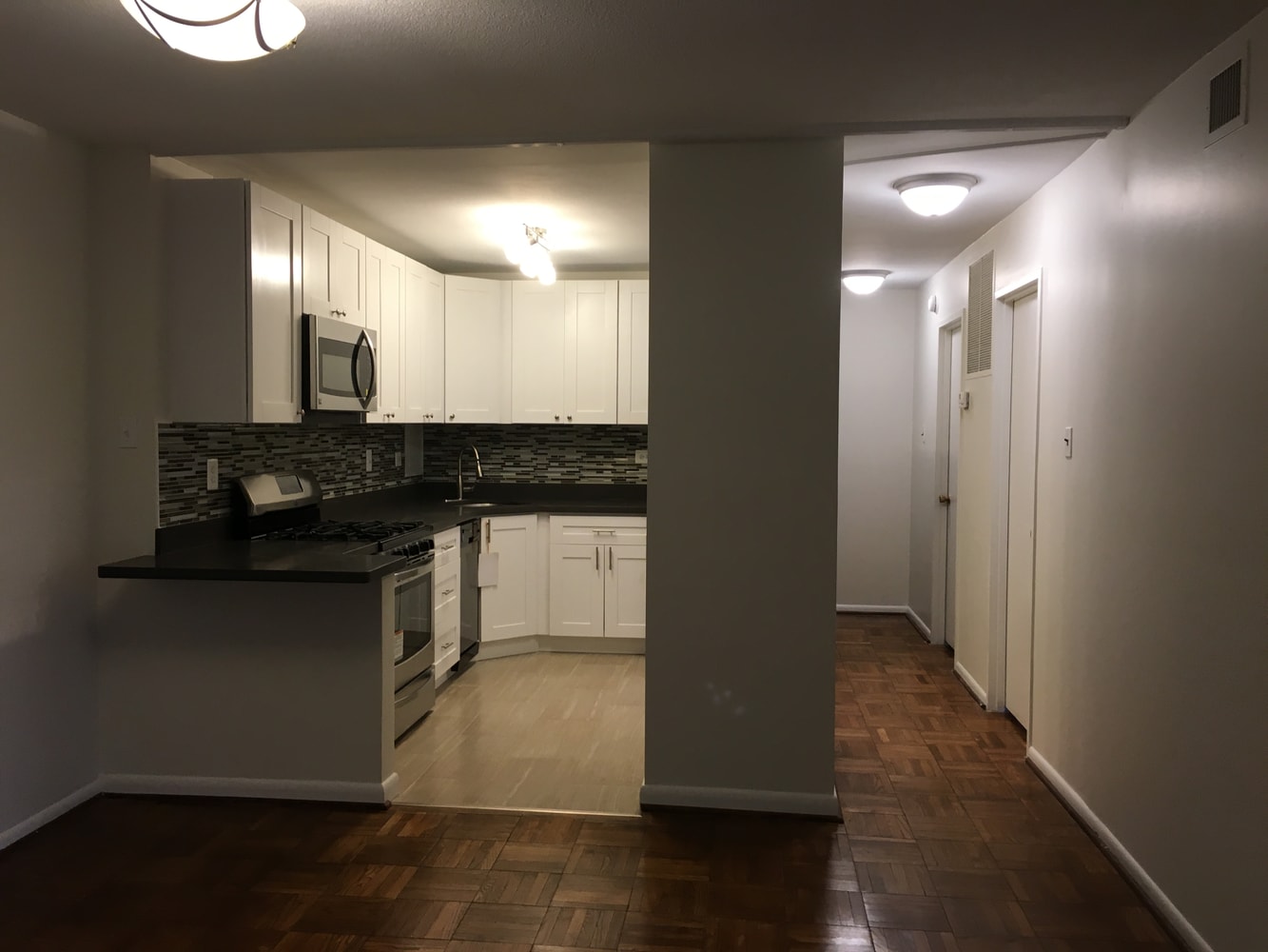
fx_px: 1062
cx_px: 634
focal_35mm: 29
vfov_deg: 48.2
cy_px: 476
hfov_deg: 61.7
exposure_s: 1/30
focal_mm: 4.15
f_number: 2.2
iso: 50
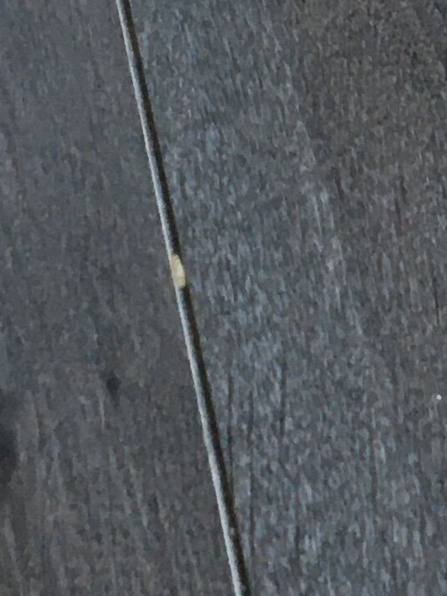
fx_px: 2806
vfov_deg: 12.0
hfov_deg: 9.0
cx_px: 573
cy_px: -31
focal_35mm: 163
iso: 100
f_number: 2.2
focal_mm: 4.15
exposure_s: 1/33
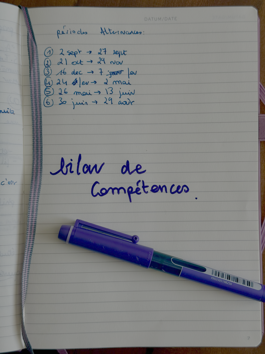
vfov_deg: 39.7
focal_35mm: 48
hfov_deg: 30.3
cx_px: 132
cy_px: 177
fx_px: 490
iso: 64
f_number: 1.78
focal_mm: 6.76
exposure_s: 1/382
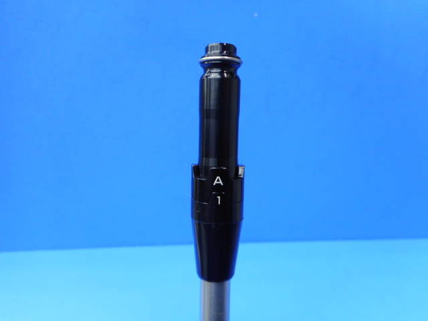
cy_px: 160
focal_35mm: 25
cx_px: 214
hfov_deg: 69.4
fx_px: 309
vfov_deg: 54.9
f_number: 3.7
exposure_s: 1/30
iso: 160
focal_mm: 4.5
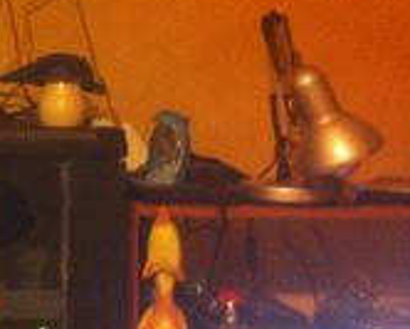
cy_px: 75
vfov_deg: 18.6
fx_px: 996
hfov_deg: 22.0
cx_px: -42
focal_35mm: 82
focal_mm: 3.85
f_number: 2.8
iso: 640
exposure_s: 1/15
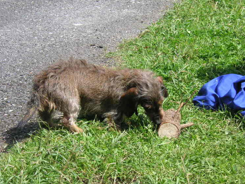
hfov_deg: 21.1
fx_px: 658
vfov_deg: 15.9
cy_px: 90
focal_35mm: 93
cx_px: 121
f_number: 4.7
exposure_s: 1/350
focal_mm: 14.4
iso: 50
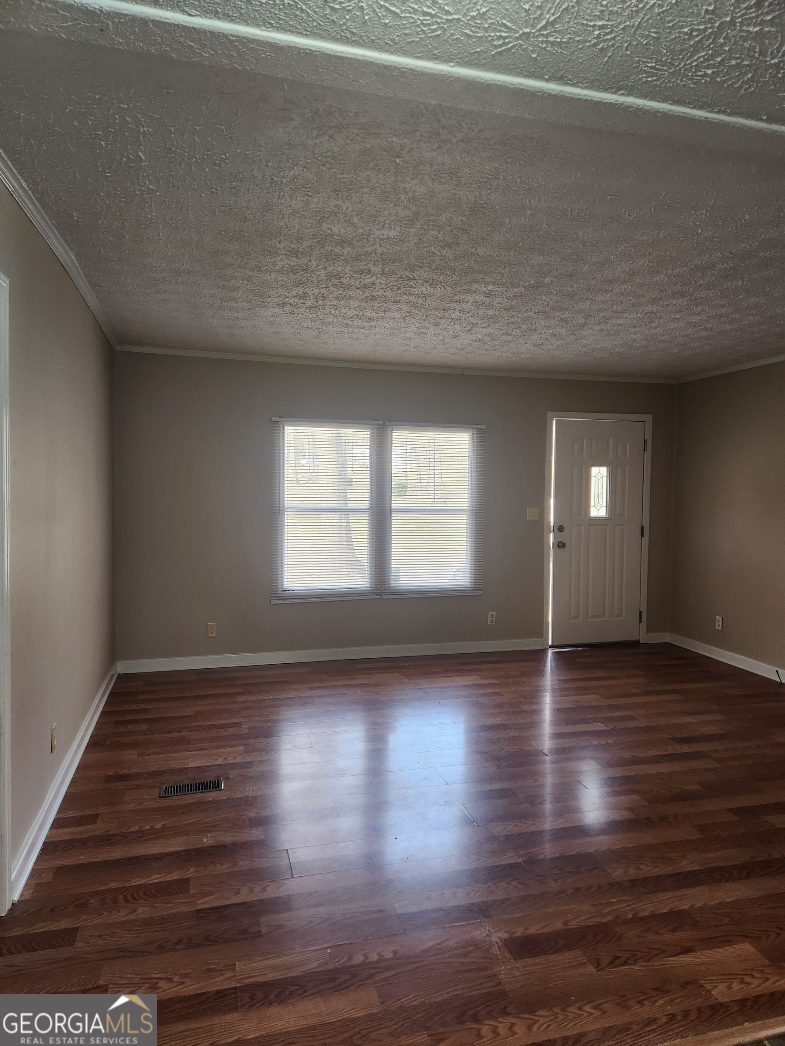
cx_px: 392
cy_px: 523
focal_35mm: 23
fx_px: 695
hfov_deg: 58.9
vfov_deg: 73.9
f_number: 1.8
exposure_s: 1/120
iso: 160
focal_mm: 5.4
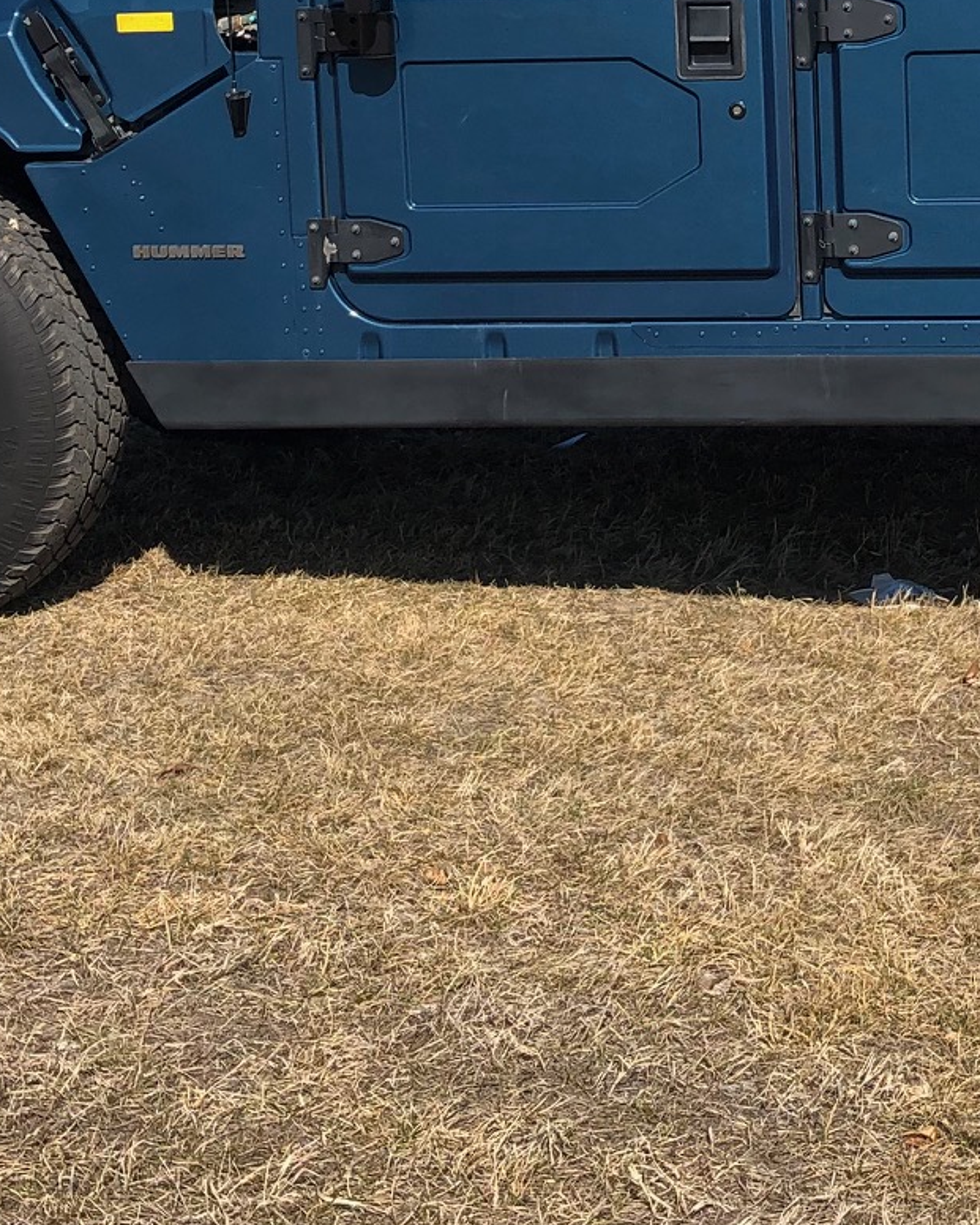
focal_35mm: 71
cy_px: 161
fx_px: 2574
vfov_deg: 26.0
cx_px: 862
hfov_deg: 21.1
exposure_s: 1/1021
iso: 20
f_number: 1.8
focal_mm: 4
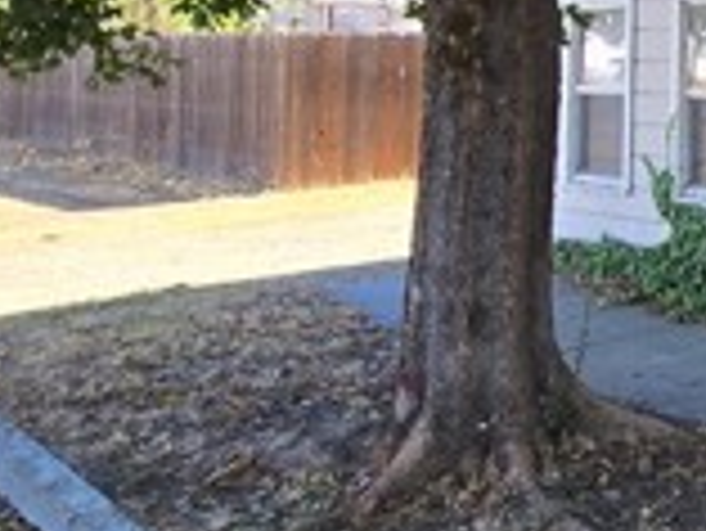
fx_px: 1082
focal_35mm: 53
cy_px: -14
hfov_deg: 24.1
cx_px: 1165
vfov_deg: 26.0
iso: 80
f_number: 2.2
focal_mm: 2.2
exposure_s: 1/359
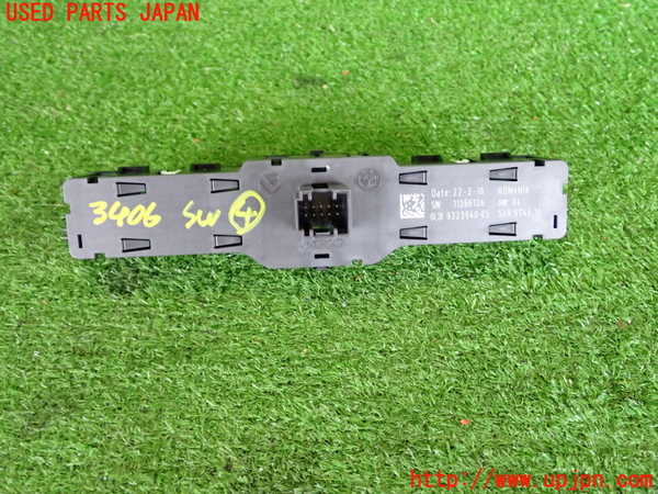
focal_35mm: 36
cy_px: 247
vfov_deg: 39.7
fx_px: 684
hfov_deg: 51.4
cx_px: 329
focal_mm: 6.37
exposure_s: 1/40
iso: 500
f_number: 2.5
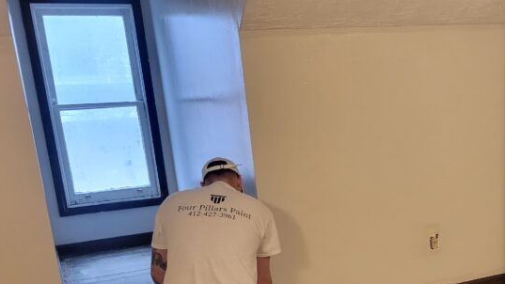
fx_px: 723
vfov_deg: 21.7
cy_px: 252
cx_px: 457
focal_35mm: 54
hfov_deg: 36.1
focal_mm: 5.4
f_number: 1.8
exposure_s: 1/40
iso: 160
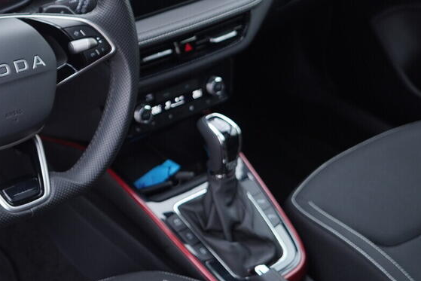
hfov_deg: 29.3
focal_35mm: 66
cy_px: 76
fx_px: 772
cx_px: 44
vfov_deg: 20.5
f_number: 2.8
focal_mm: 24
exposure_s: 1/40
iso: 200
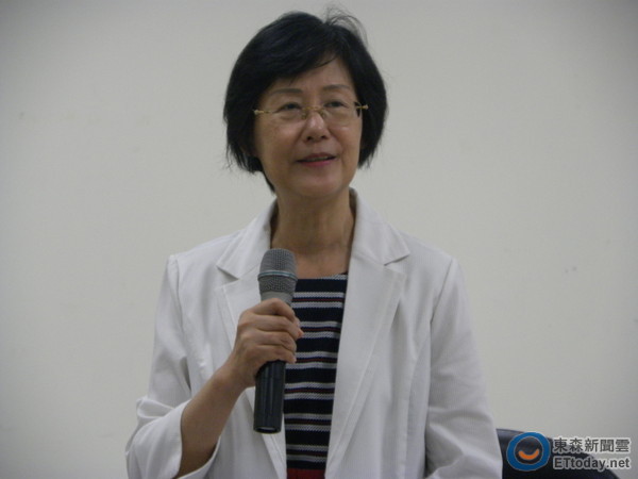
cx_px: 319
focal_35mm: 291
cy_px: 240
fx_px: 5363
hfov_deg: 6.8
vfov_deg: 5.1
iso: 294
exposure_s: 1/77.1
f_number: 4.5
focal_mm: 51.8
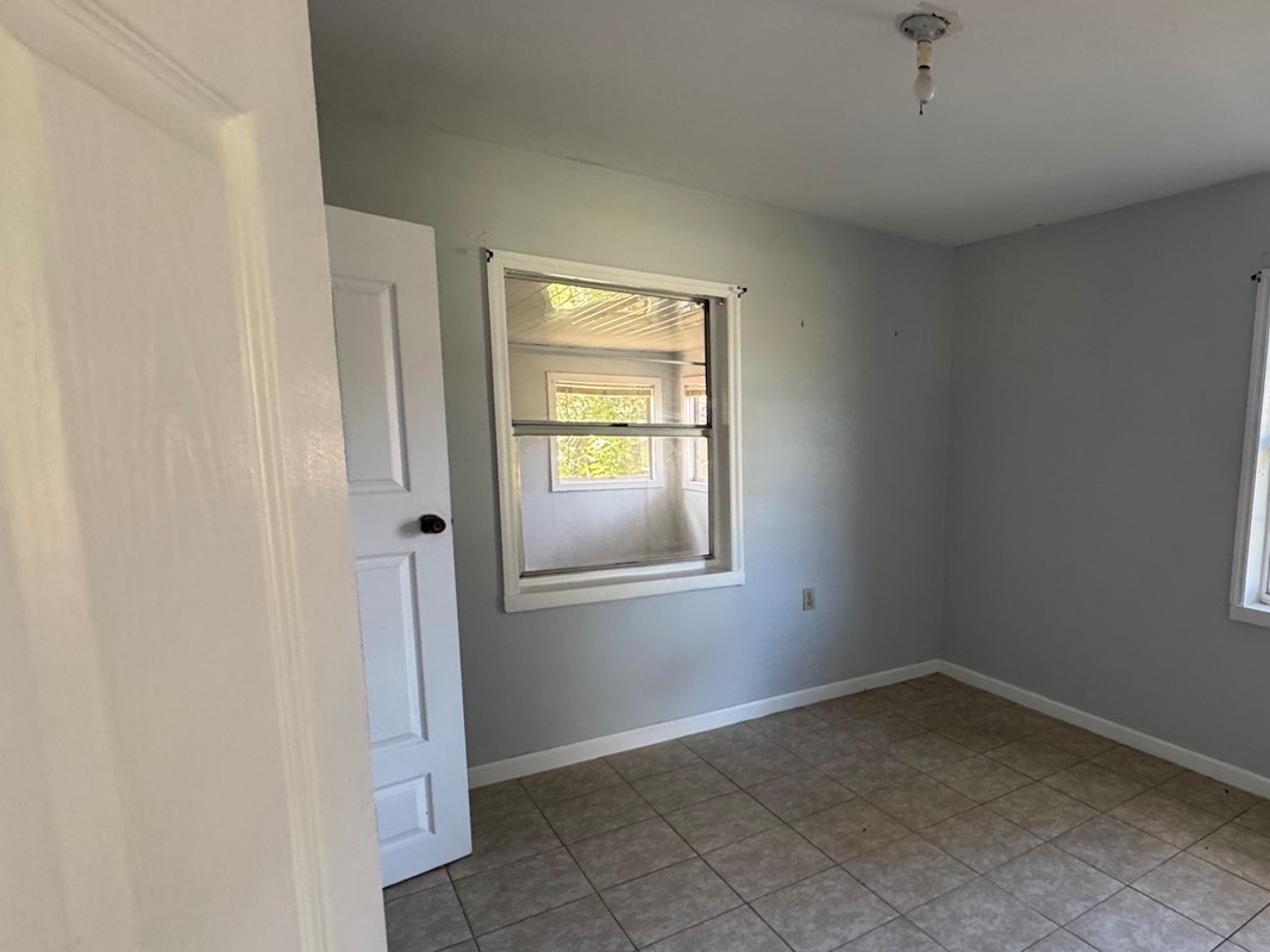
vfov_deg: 63.2
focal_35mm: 21
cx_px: 914
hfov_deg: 74.7
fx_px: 770
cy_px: 543
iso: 320
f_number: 2.2
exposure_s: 1/93
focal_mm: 2.22
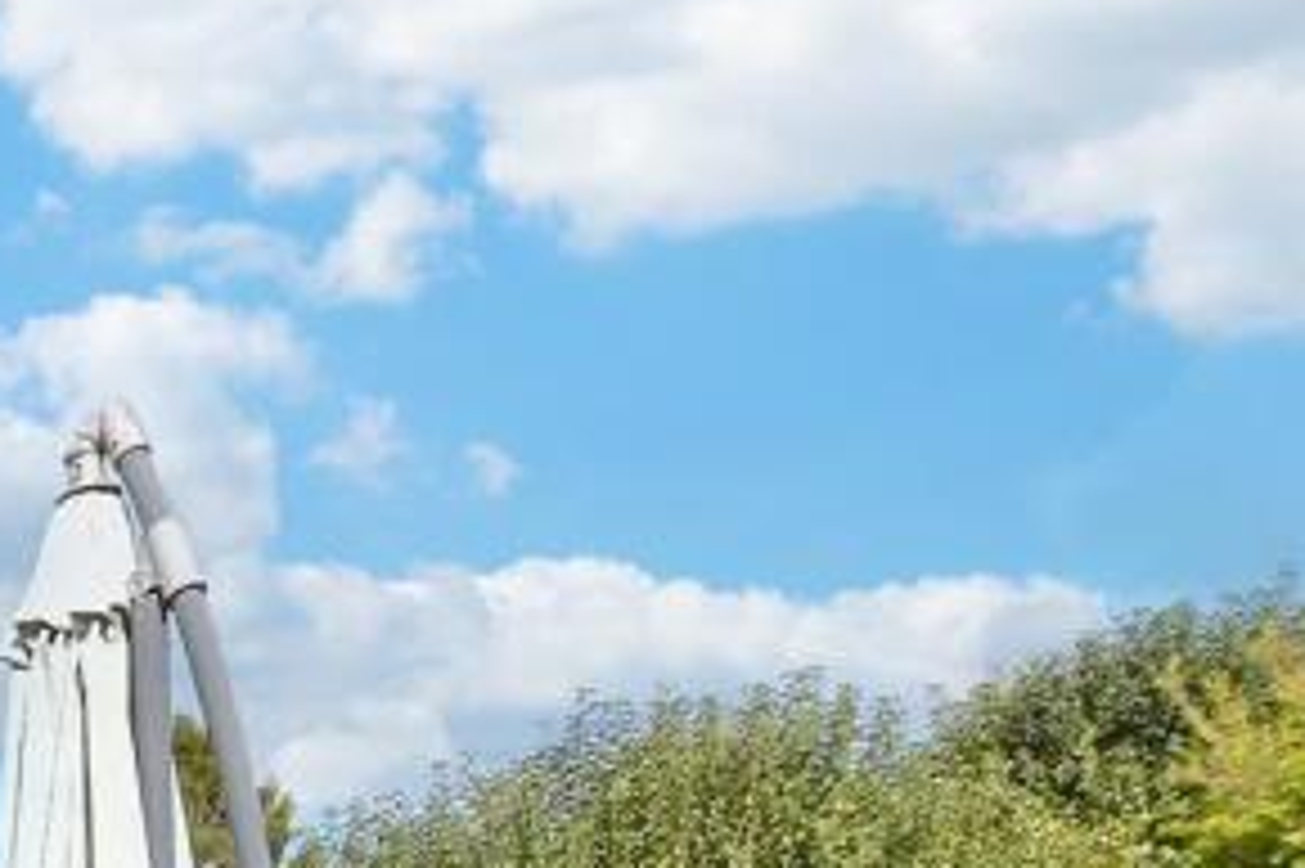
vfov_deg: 21.0
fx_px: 1920
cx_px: -702
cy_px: 1351
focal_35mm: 53
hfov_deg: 26.2
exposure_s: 1/250
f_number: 8
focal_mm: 10
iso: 160
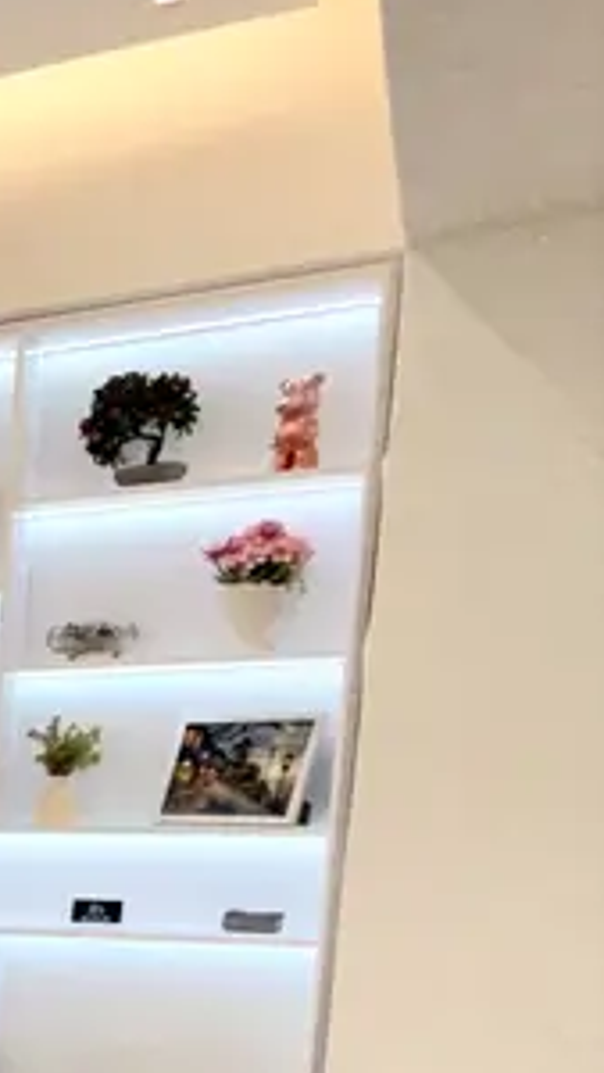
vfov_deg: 32.0
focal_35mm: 61
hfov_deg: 12.9
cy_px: 1037
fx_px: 1735
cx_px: -990
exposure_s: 1/100
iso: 80
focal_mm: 2.22
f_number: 2.2
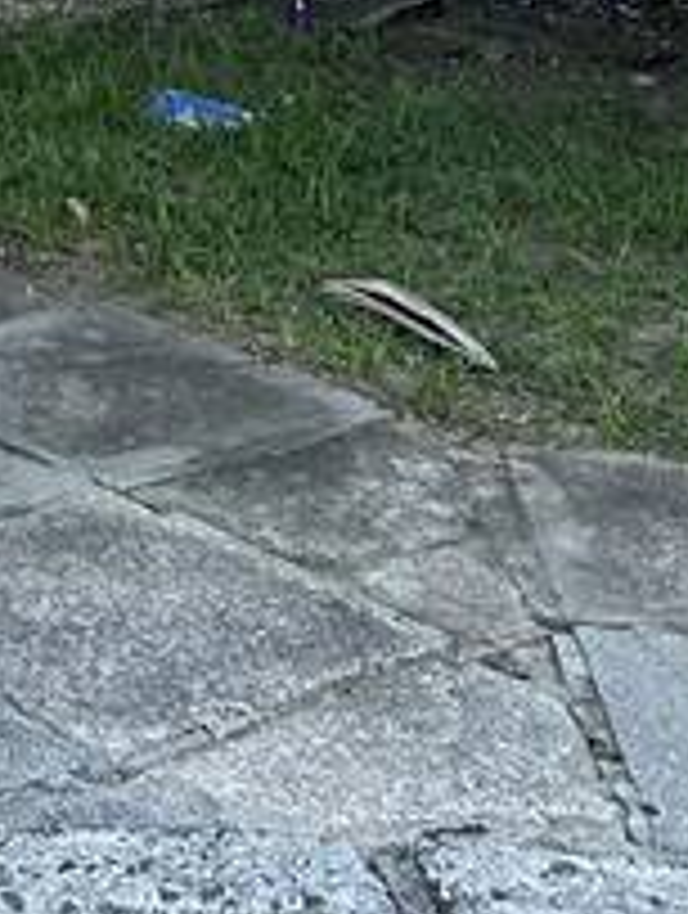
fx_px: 3646
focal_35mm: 138
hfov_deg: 9.8
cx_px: -814
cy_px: -828
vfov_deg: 12.7
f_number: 1.5
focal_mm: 5.7
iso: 40
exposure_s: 1/203
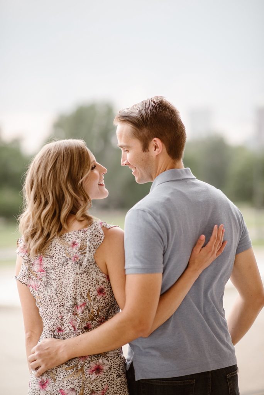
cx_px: 132
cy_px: 198
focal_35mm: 85
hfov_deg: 16.1
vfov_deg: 23.9
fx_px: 934
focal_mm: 85
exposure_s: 1/2500
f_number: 2
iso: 200
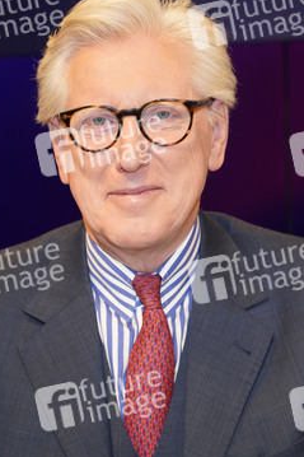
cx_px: 137
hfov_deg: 15.5
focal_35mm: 88
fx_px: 1116
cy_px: 210
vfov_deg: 23.1
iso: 2000
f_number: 5.6
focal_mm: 79
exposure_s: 1/160
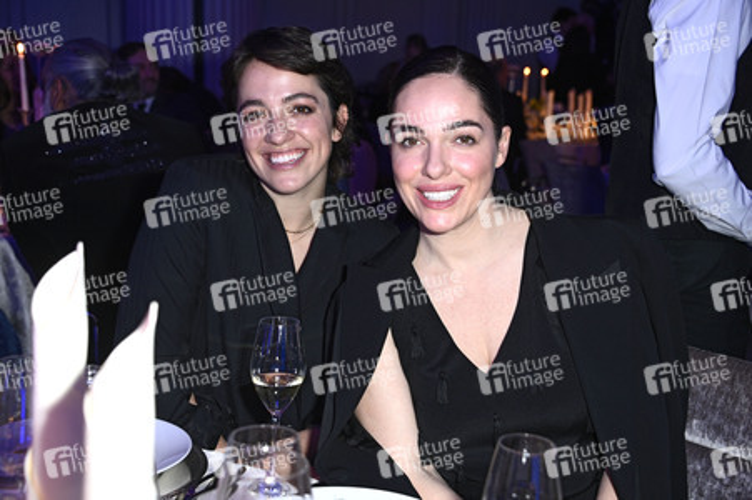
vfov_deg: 24.6
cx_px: 376
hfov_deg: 36.3
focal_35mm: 55
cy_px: 250
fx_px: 1148
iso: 1250
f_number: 5.6
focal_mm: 55
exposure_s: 1/125
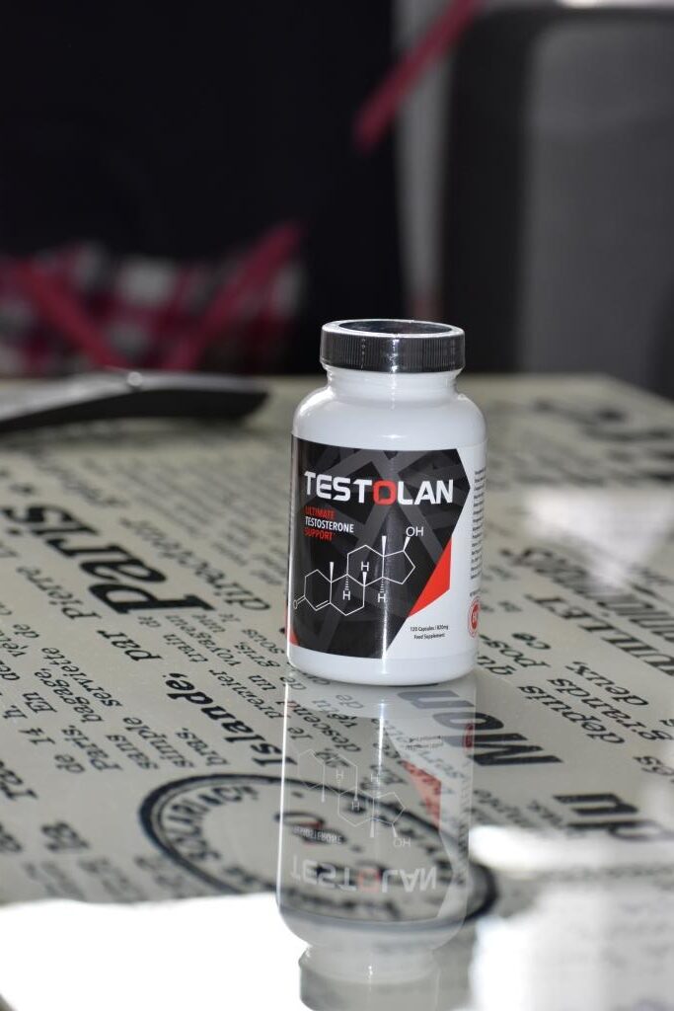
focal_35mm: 142
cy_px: 506
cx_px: 337
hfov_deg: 9.6
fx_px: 4000
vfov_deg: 14.4
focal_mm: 95
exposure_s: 1/60
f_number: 4.8
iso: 800
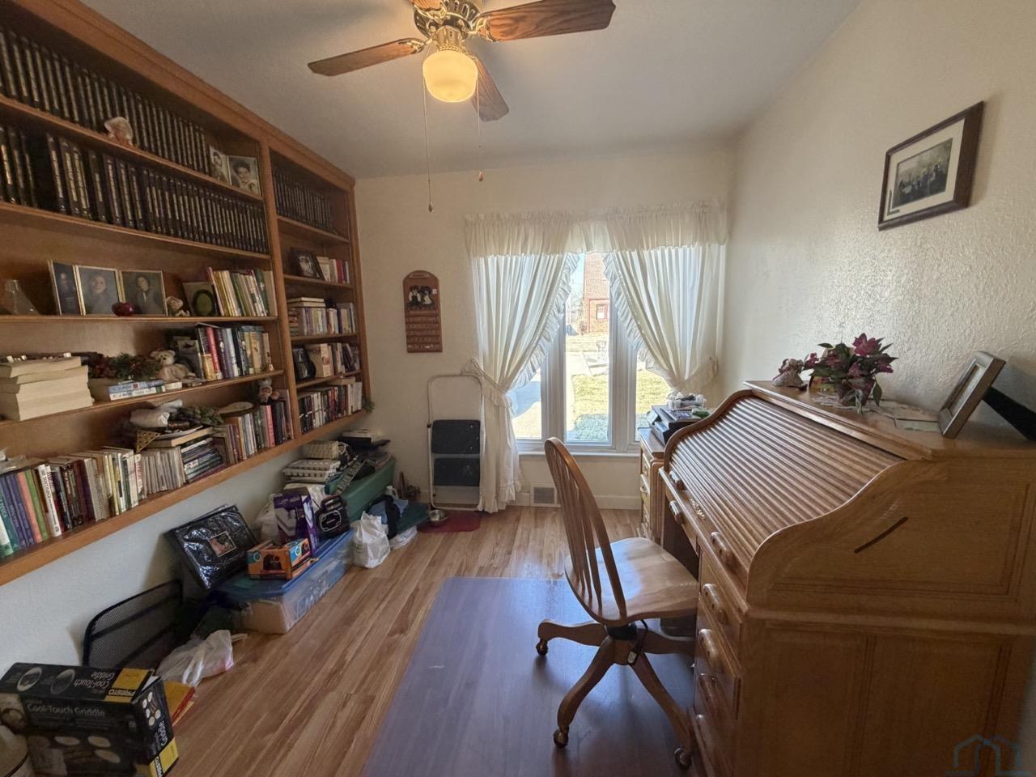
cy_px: 388
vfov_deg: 85.7
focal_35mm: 14
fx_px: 419
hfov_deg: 102.1
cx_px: 518
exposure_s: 1/120
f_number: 2.2
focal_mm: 2.22
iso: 320
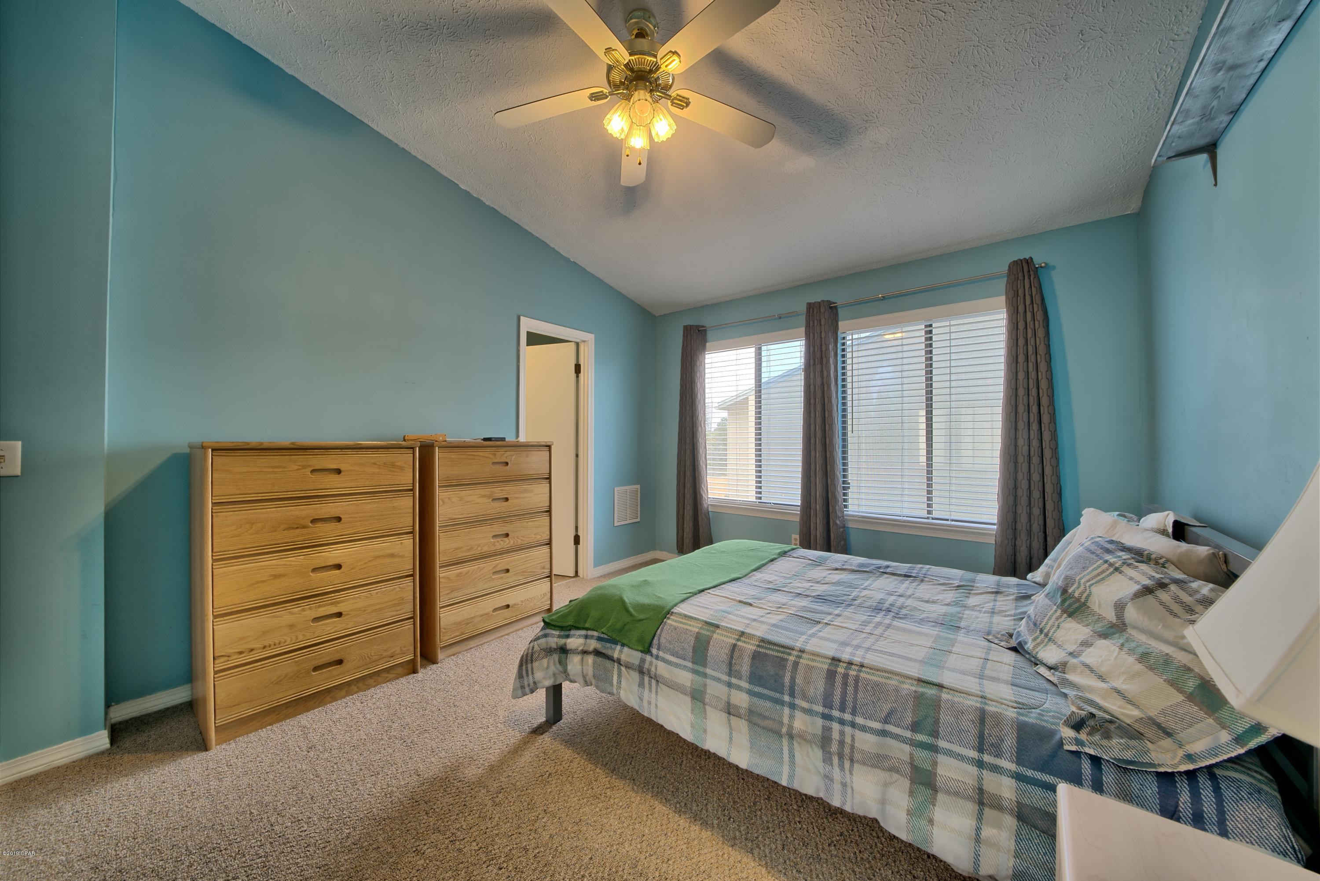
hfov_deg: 112.6
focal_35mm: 12
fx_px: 440
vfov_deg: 90.0
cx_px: 660
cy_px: 440
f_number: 13
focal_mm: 12
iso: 200
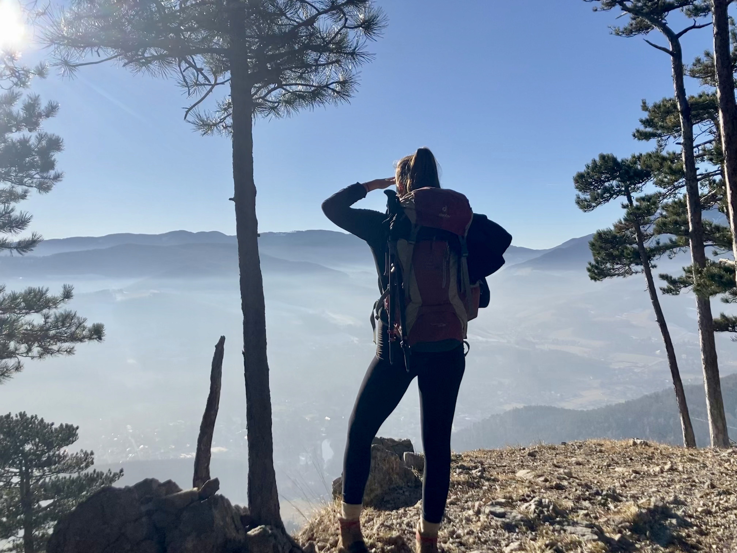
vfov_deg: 49.7
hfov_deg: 63.4
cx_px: 368
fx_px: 596
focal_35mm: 28
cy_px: 276
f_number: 1.8
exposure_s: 1/4000
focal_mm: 3.99
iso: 25
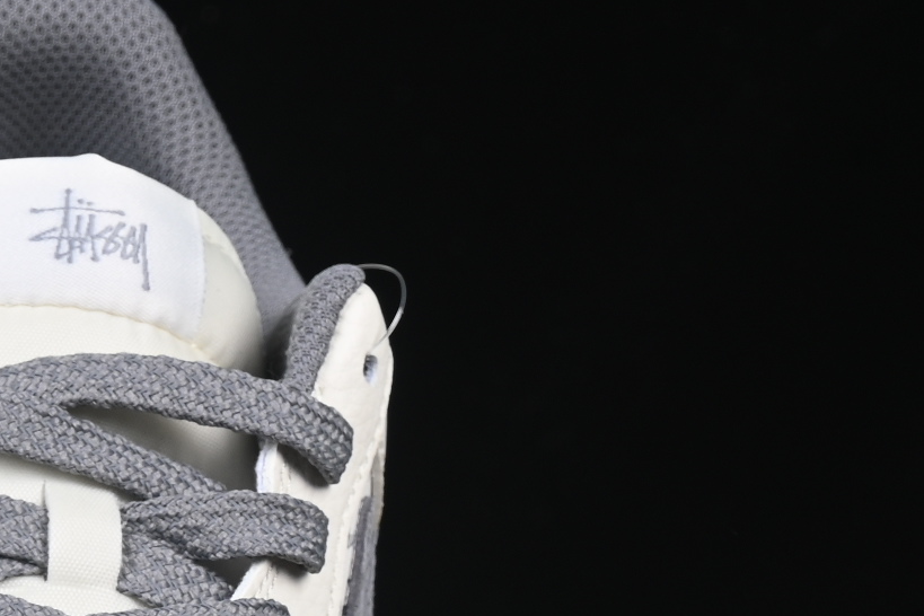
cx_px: -325
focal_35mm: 255
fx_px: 6544
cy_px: 1019
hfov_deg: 8.0
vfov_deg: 5.3
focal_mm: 50
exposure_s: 1/80
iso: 160
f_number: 8
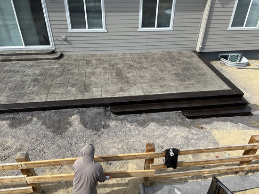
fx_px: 194
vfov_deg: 53.0
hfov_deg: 67.3
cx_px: 130
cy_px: 97
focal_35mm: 26
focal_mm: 5.7
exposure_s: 1/2457
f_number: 1.5
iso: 50
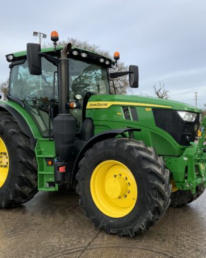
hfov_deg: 36.3
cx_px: 122
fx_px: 313
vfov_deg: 44.8
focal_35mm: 41
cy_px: 130
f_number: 1.8
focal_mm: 3
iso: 16
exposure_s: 1/514
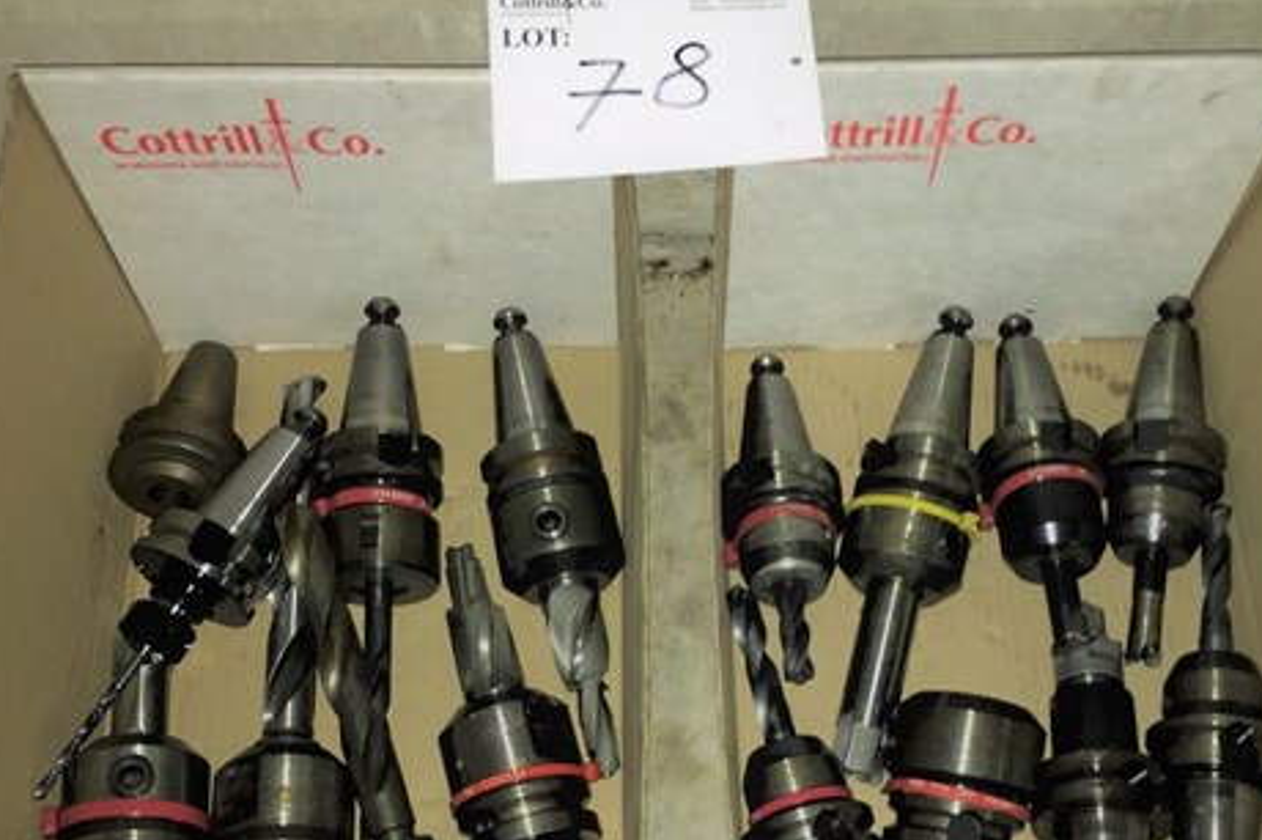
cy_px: 582
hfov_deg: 46.4
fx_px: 1471
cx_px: 686
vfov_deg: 31.5
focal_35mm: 42
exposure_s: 1/17
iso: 64
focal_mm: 4.15
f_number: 2.2
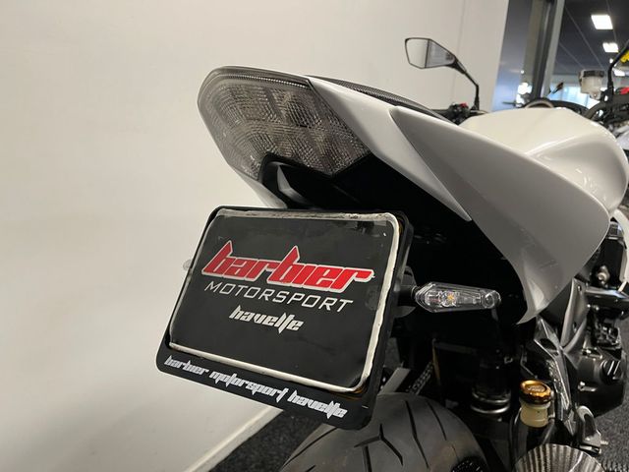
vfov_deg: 53.1
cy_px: 236
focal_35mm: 26
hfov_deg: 67.3
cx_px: 314
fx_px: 472
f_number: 1.6
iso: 100
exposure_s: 1/50
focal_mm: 5.1
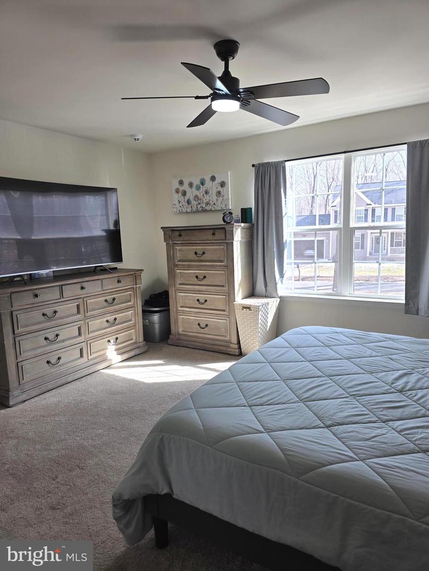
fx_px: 380
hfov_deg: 58.9
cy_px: 286
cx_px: 214
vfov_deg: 73.9
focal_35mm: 23
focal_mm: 6.3
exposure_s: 1/180
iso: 40
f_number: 1.7
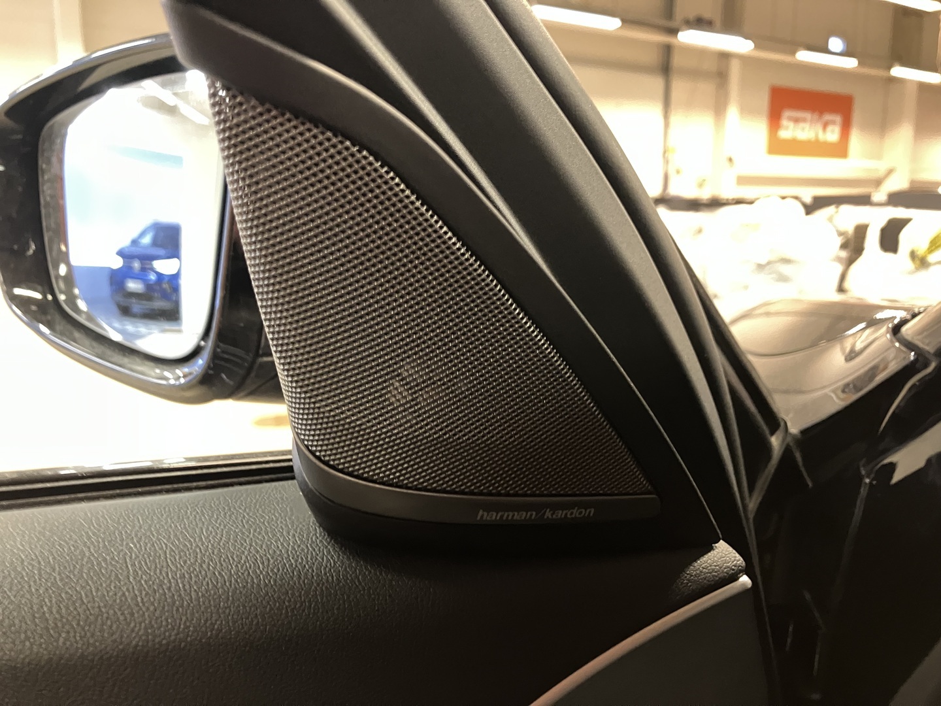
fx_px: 761
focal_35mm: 28
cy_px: 353
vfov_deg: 49.7
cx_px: 470
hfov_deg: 63.4
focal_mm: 3.99
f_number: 1.8
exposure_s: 1/17
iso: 640
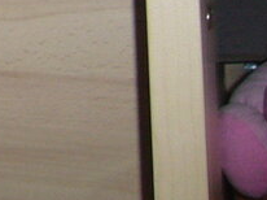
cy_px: -377
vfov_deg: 6.7
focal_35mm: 204
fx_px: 1572
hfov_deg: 8.5
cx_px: -463
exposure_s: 1/30
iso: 100
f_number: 2.8
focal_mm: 5.8
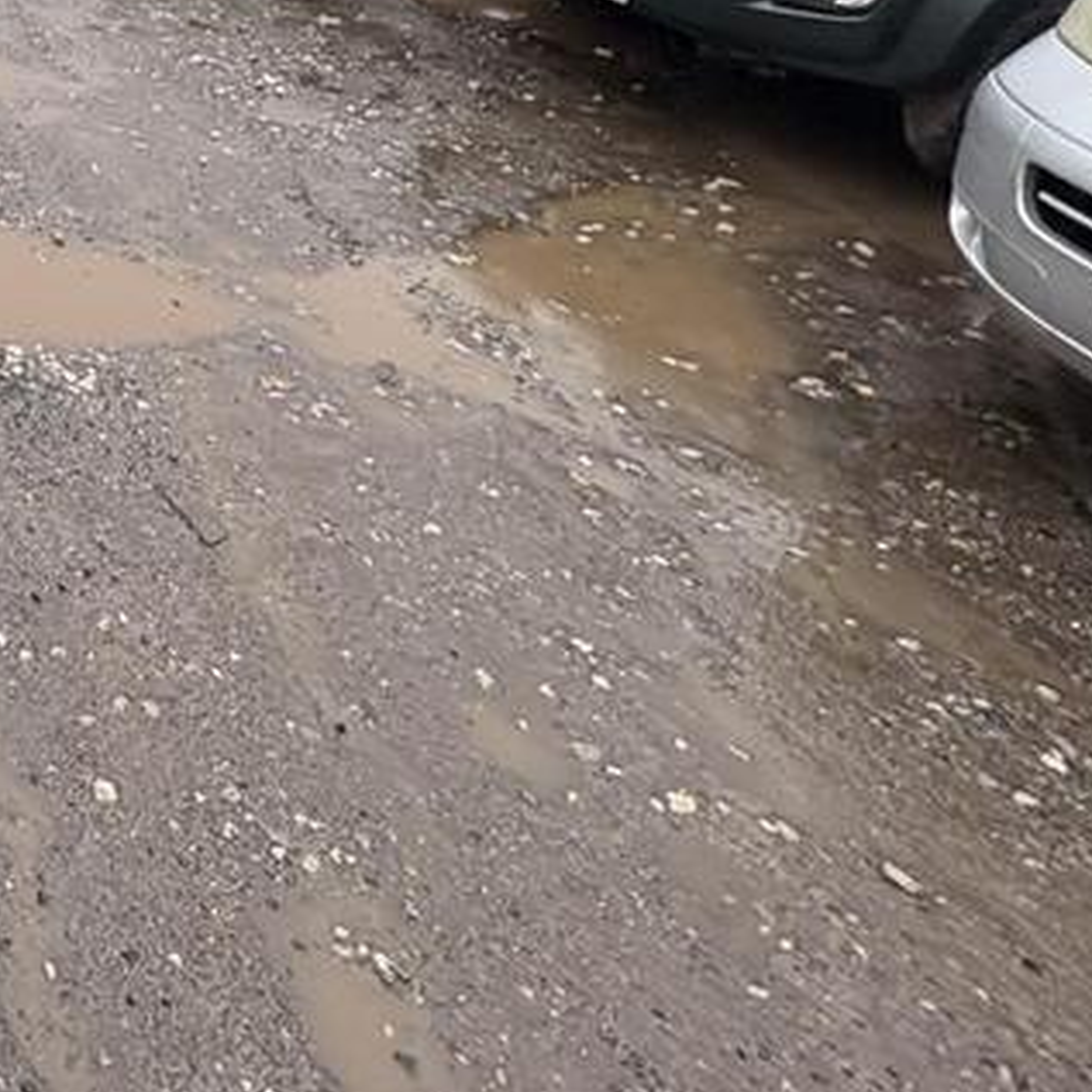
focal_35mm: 35
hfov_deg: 32.9
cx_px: -372
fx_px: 1249
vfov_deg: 40.4
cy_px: -38
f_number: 2.2
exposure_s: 1/99
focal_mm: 2.22
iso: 100
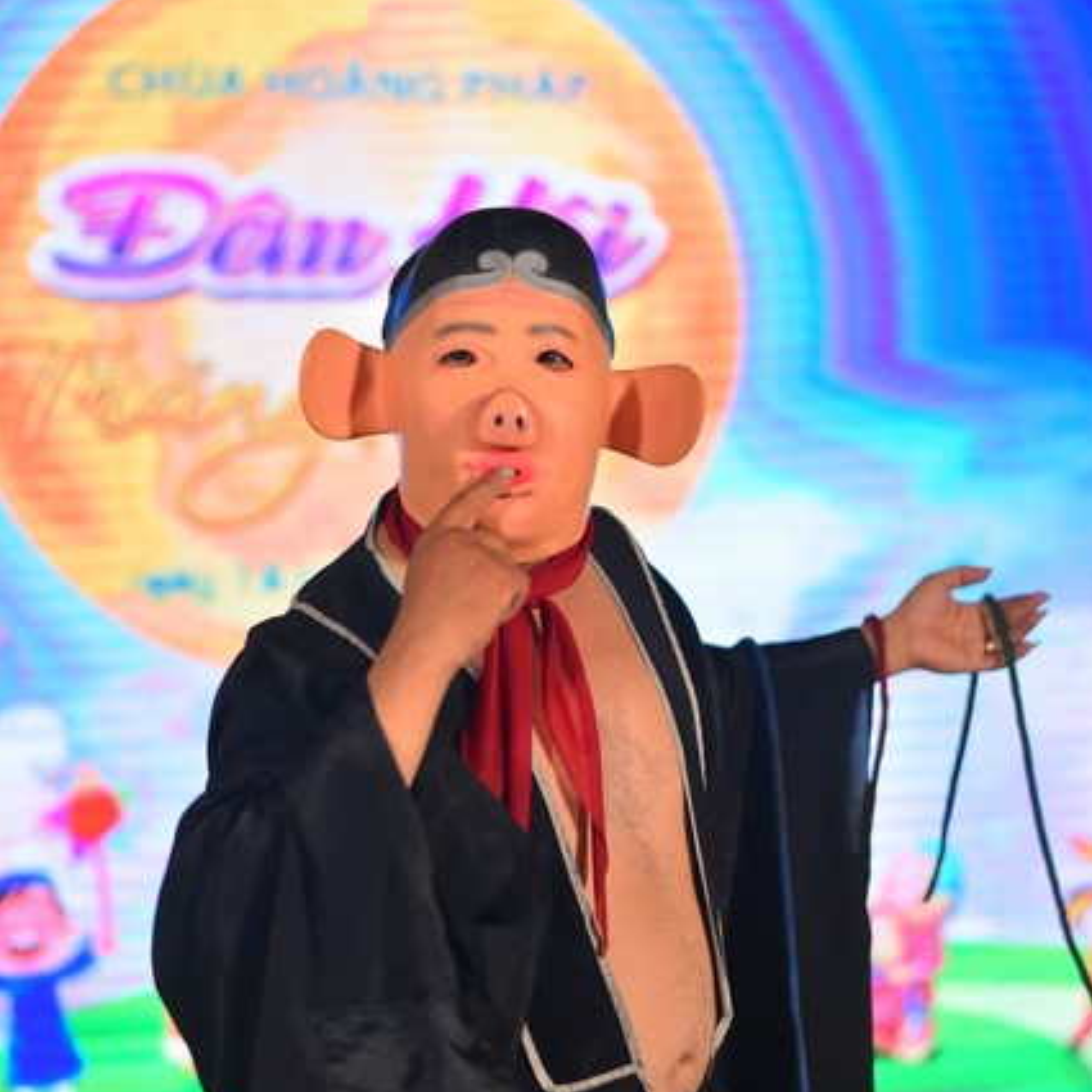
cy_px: 558
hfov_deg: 26.5
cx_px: 554
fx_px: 2320
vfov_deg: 26.5
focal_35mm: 65
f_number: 2.2
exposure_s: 1/320
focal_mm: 50
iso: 320
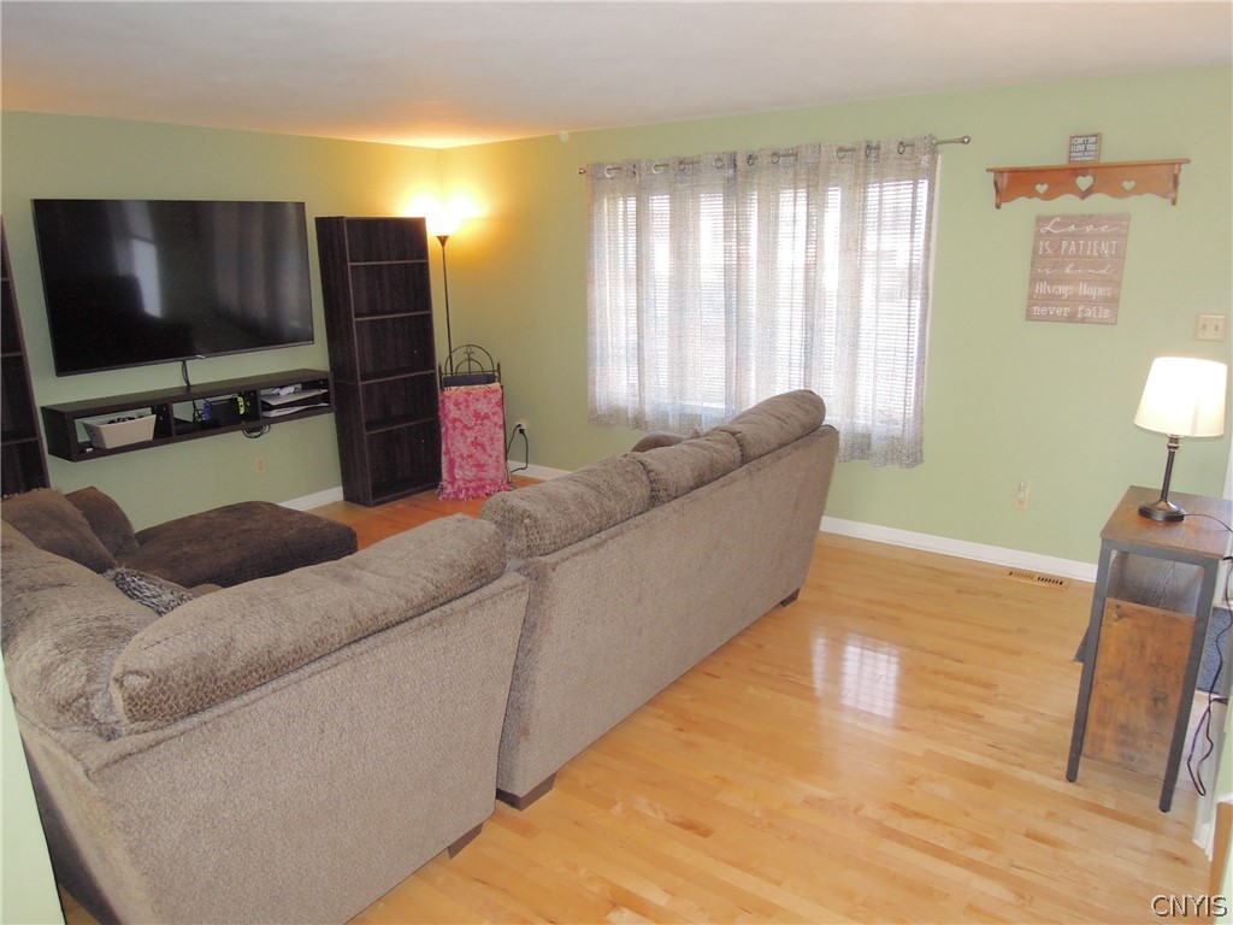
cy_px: 462
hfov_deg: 71.6
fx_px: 855
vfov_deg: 56.8
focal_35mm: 24
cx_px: 616
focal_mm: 4.3
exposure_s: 1/40
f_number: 2.8
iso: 200
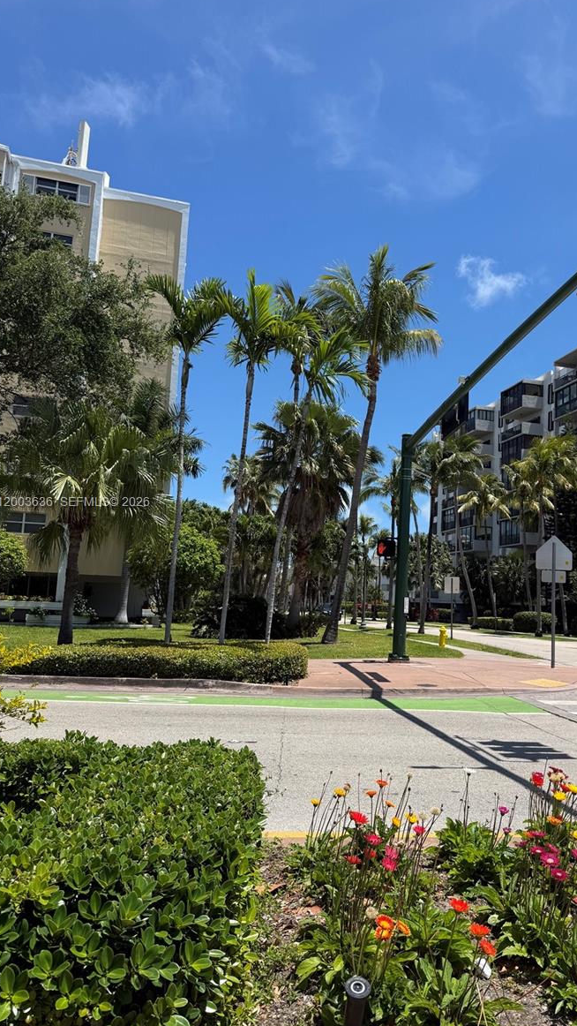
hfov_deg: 42.3
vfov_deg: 69.8
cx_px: 384
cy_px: 503
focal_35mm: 27
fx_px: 734
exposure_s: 1/4673
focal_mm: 6.76
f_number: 1.78
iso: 80
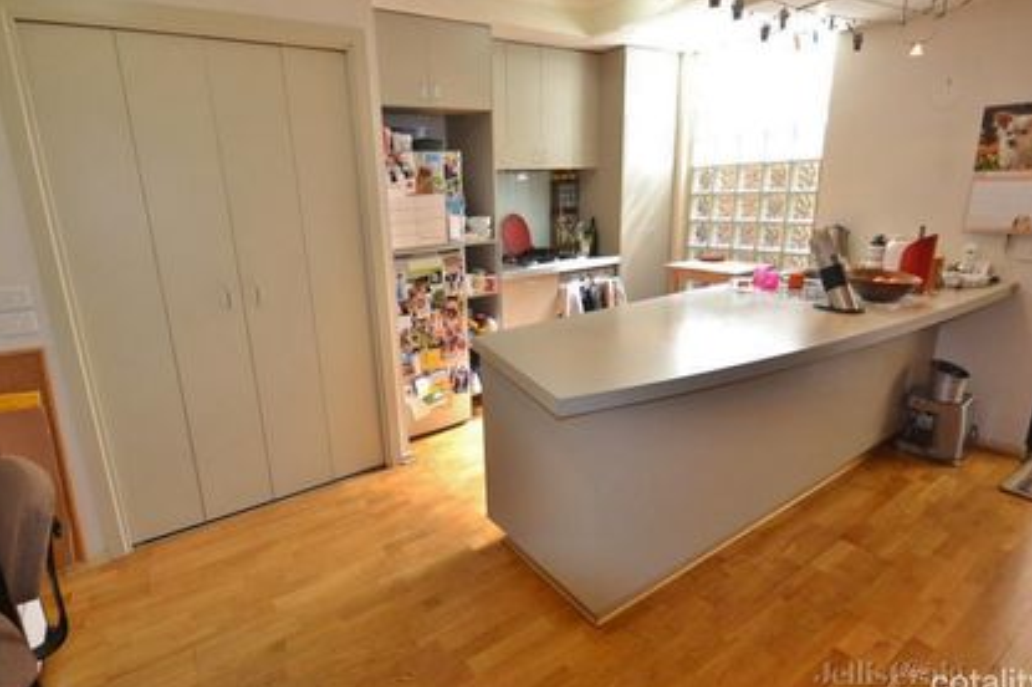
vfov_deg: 70.3
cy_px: 345
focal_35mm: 17
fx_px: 487
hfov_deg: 93.3
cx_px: 502
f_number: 3.5
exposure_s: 1/60
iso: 400
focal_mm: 10
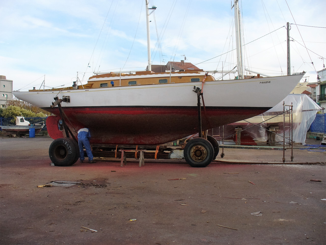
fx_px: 348
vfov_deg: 38.7
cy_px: 122
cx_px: 163
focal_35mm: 37
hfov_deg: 50.1
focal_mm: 6.1
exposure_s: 1/160
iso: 80
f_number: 5.6
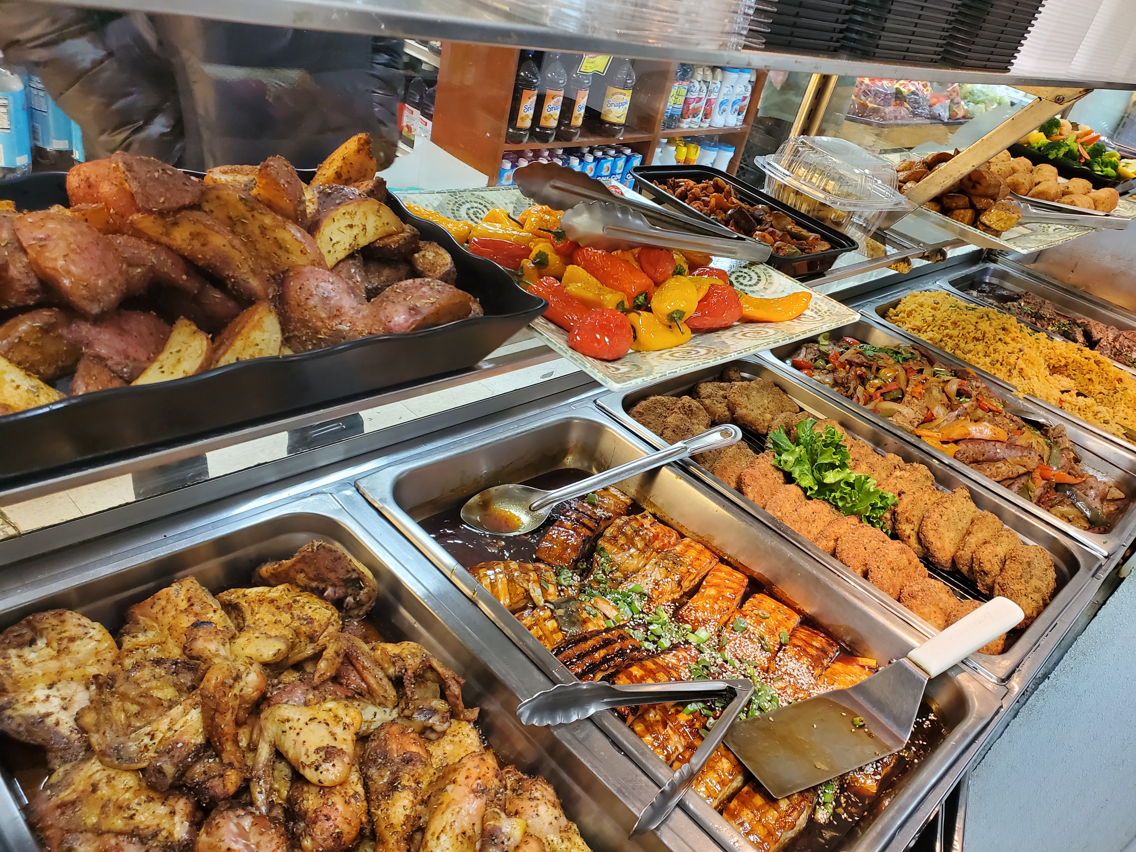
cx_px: 568
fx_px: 853
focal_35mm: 26
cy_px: 426
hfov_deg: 67.3
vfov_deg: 53.1
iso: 320
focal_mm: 4.3
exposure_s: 1/39
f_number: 2.4
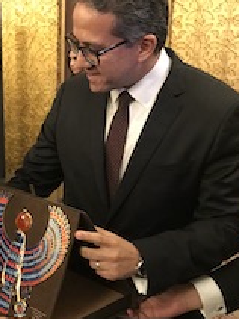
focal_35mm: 53
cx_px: 26
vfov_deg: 36.0
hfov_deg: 26.6
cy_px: 197
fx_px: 488
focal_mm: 3.99
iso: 100
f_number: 1.8
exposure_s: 1/7
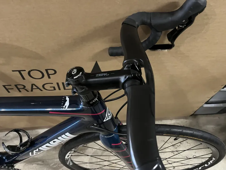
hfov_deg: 67.3
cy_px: 85
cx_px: 113
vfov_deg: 53.1
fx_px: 170
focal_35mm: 26
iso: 640
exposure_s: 1/25
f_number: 1.6
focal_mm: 5.1
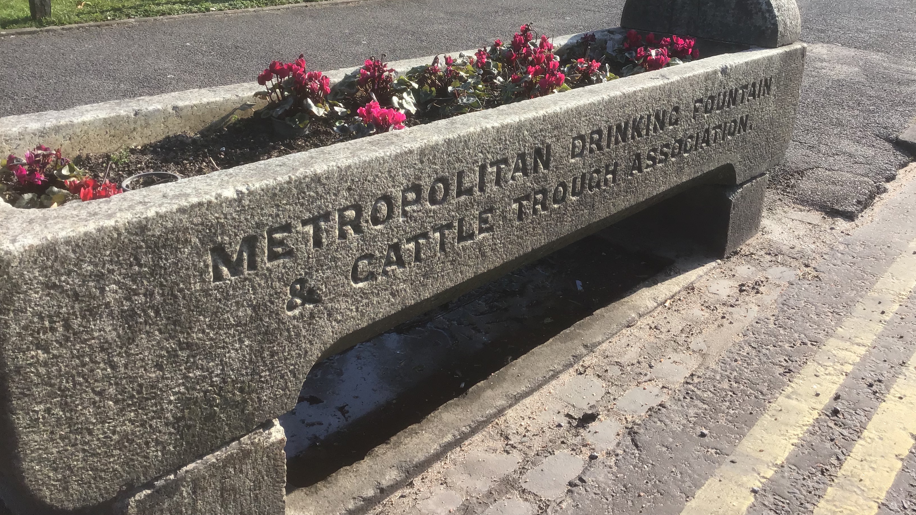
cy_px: 177
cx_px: 460
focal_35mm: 34
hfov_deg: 58.0
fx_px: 826
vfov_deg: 34.4
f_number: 2.4
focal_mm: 3.3
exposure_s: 1/473
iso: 25
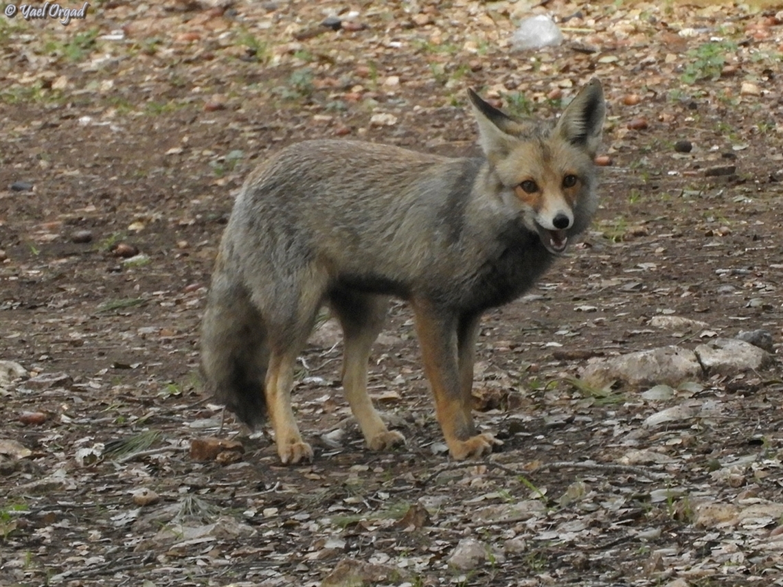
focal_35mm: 450
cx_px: 392
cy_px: 294
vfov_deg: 3.3
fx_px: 10179
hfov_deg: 4.4
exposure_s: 1/250
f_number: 5.6
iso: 400
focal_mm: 80.6
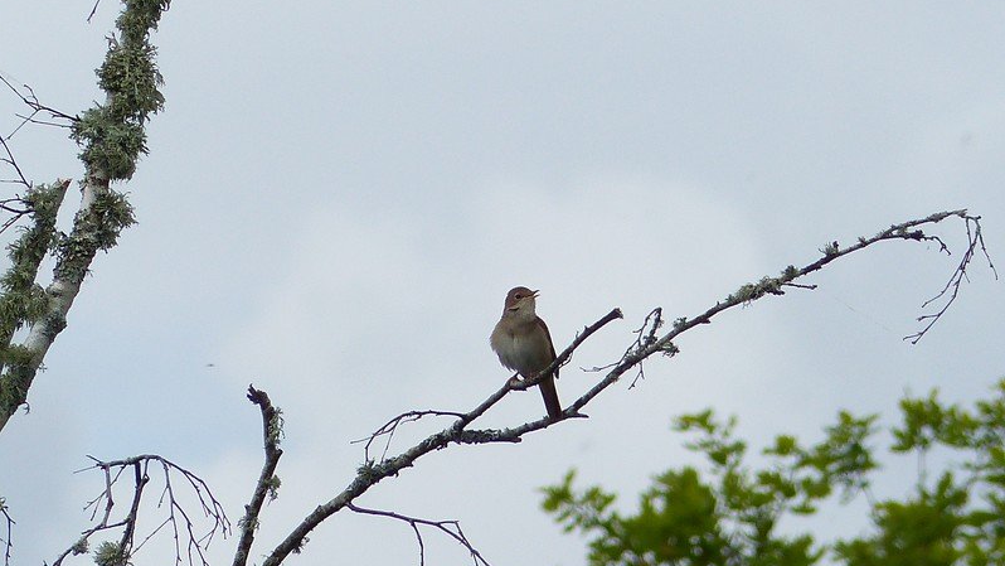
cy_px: 289
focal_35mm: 1311
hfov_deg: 1.6
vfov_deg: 0.9
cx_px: 502
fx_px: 34939
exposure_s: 1/1000
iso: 100
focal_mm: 108
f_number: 4
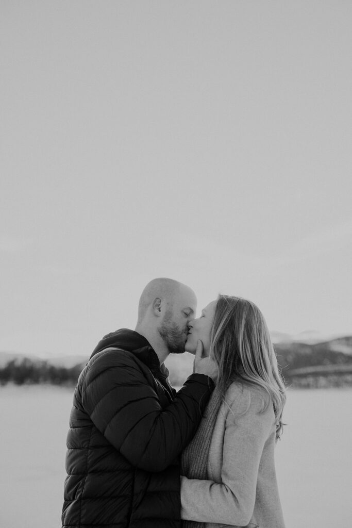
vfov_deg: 36.2
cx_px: 176
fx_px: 806
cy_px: 264
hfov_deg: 24.6
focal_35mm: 55
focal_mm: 55
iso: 200
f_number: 2.8
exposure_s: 1/500
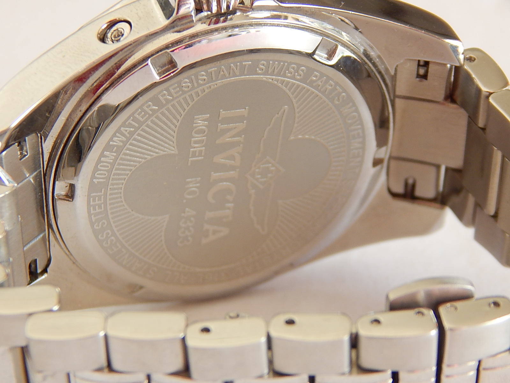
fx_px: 1930
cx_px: 255
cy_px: 192
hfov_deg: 15.1
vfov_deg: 11.3
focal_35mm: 131
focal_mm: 23.4
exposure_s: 1/30
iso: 180
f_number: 4.8
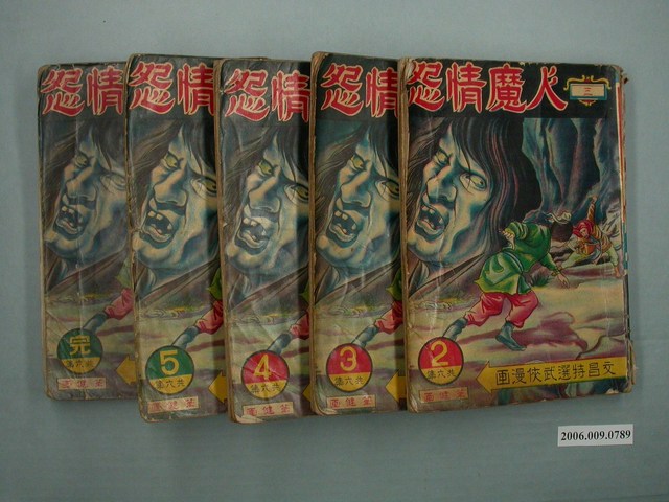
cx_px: 334
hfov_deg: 46.8
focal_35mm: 40
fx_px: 773
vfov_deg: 36.0
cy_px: 251
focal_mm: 8.4
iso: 200
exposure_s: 1/30
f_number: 6
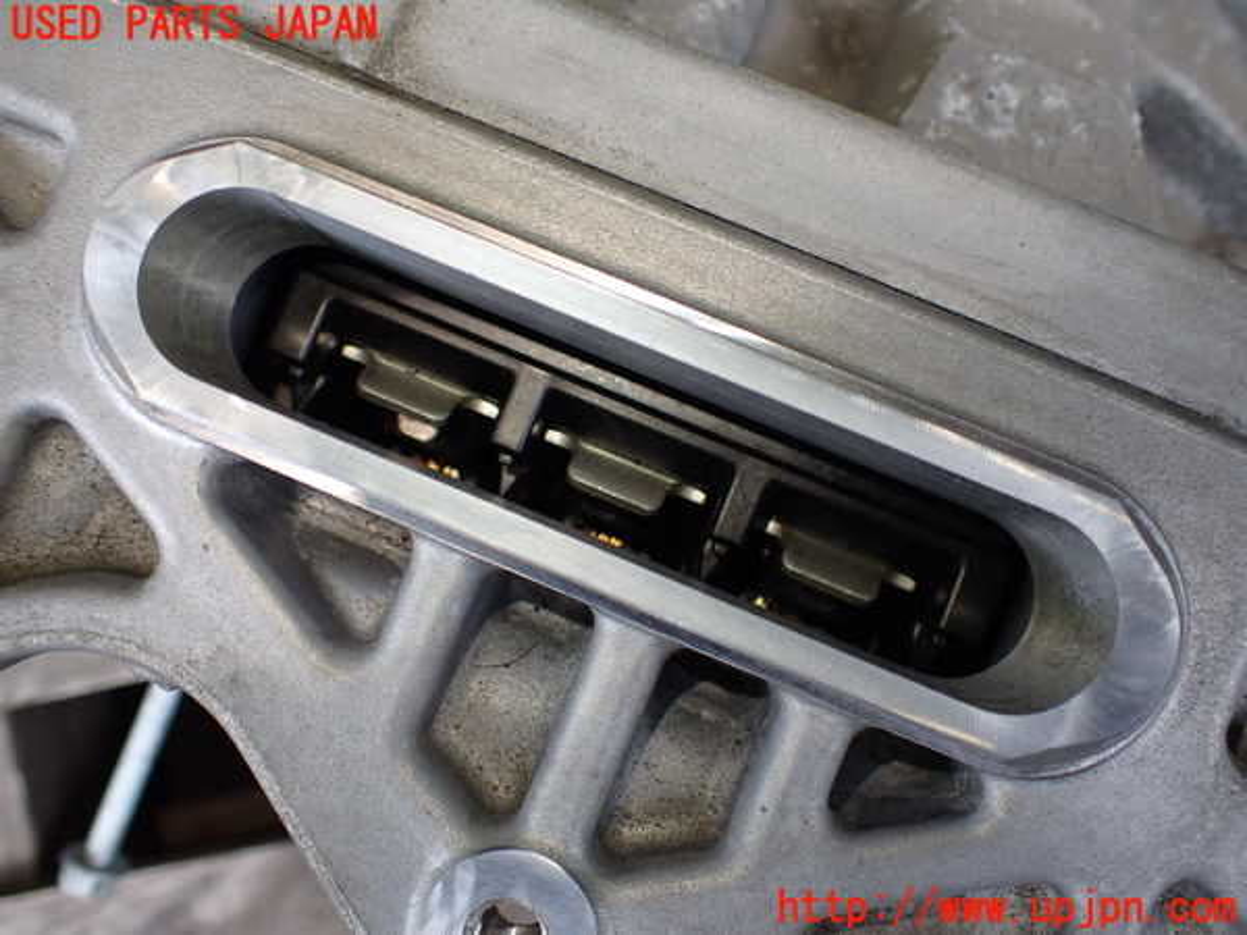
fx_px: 1081
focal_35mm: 30
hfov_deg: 60.0
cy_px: 468
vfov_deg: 46.8
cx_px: 624
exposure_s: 1/125
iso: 160
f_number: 2.3
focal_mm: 5.4
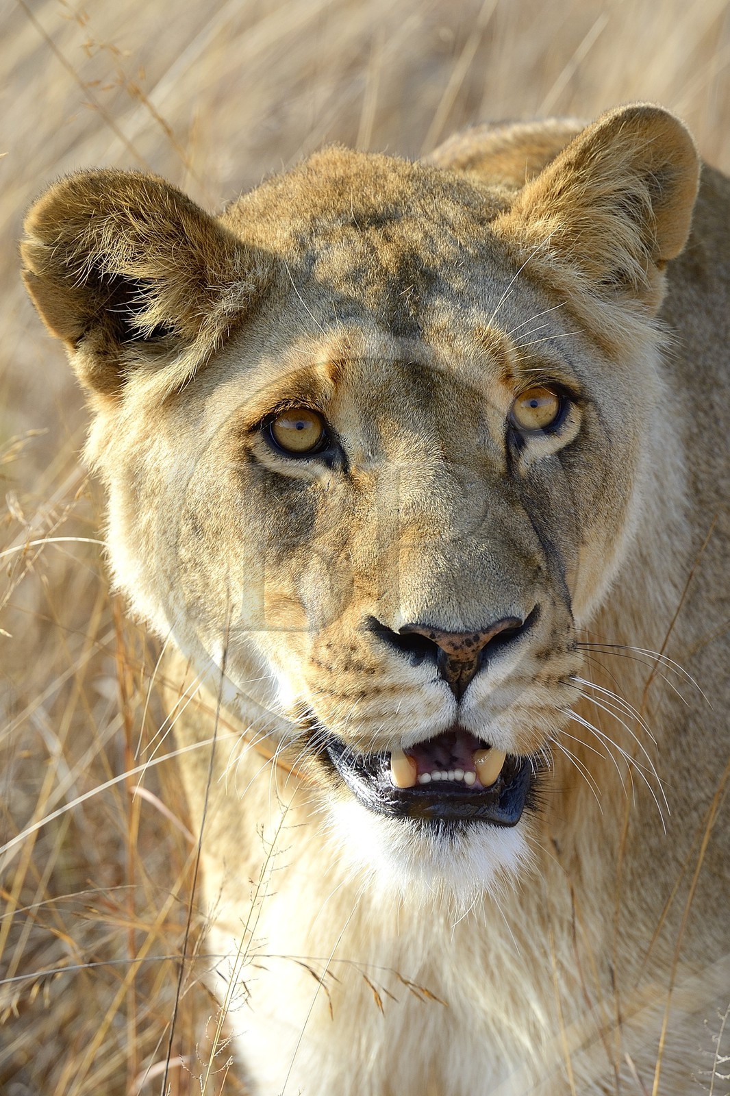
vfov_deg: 7.4
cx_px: 365
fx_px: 8520
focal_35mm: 280
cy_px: 548
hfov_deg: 4.9
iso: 400
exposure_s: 1/800
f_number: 6.3
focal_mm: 280
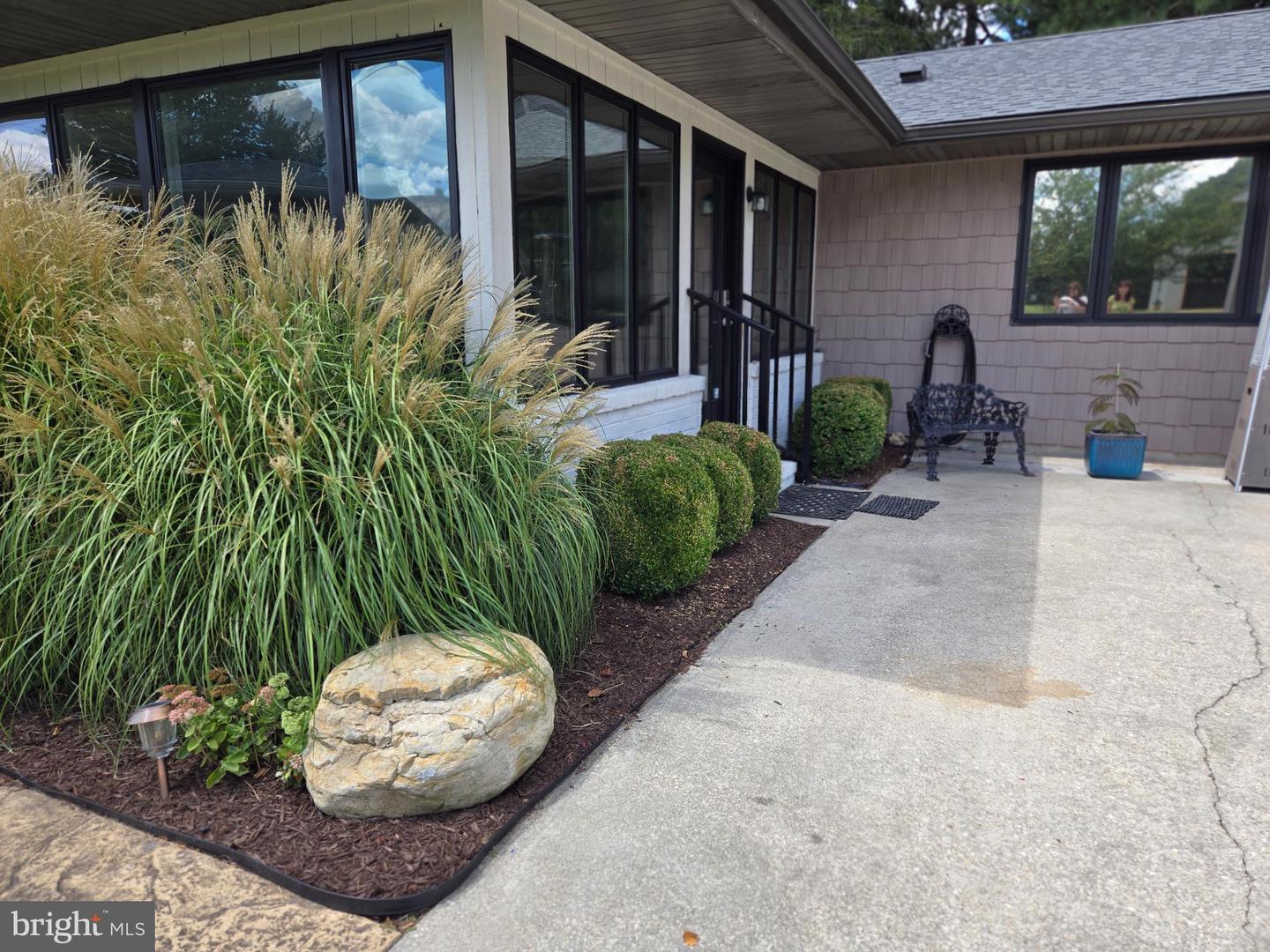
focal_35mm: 23
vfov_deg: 58.9
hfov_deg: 73.9
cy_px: 476
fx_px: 844
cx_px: 635
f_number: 1.8
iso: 25
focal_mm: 5.4
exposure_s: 1/545
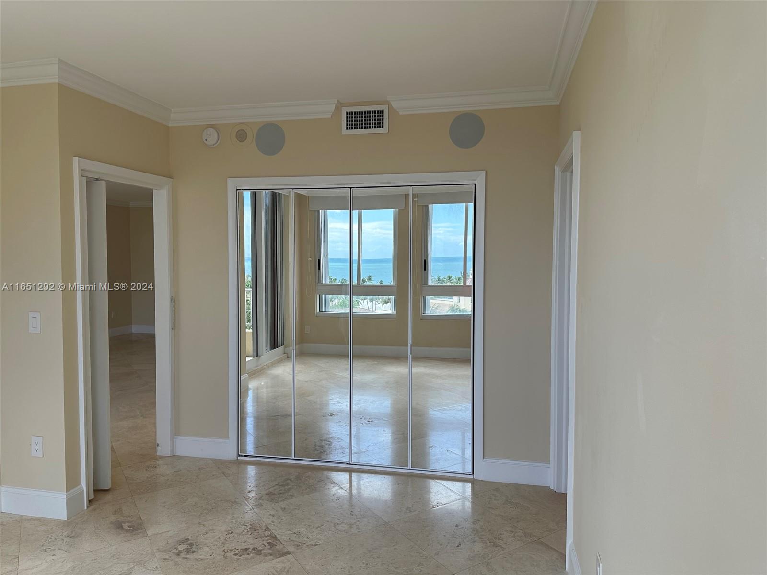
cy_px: 288
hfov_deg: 71.6
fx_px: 532
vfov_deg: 56.8
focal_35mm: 24
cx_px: 384
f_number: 1.78
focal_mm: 6.86
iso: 80
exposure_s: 1/437
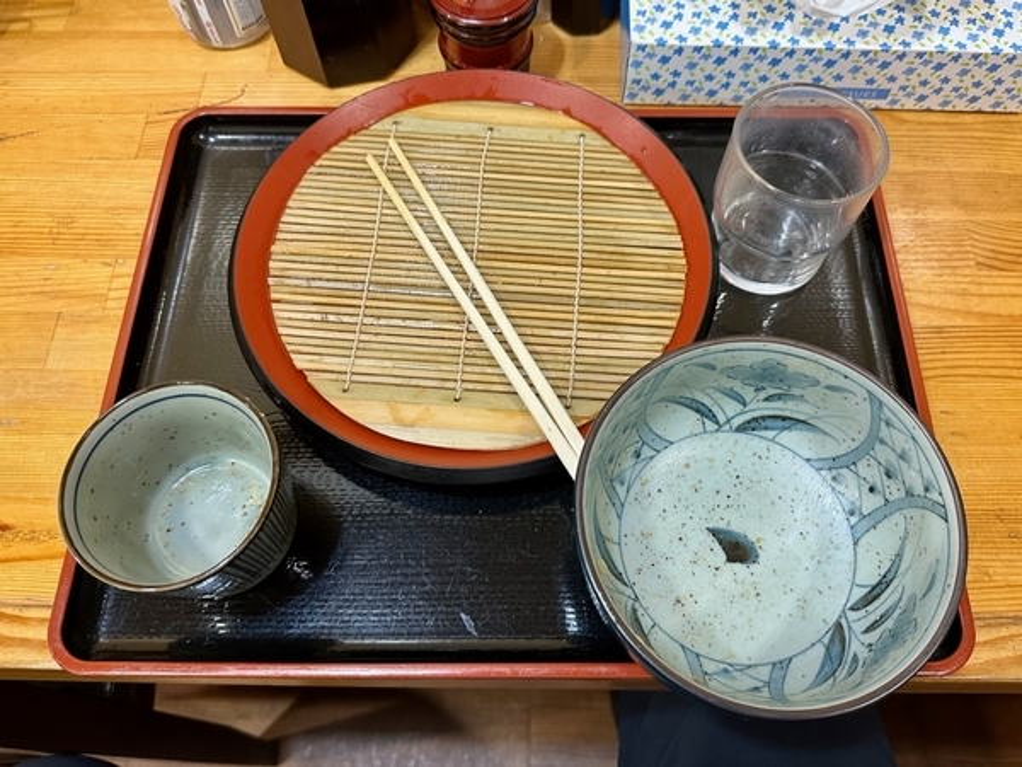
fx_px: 709
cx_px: 511
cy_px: 384
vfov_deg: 56.8
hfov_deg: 71.6
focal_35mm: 24
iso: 200
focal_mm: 6.86
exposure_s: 1/50
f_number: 1.78
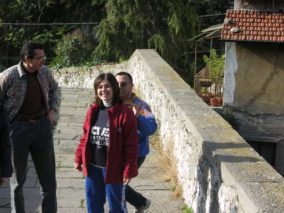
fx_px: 615
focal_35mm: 75
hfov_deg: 26.0
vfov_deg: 19.6
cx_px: 142
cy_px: 106
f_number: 4.5
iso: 50
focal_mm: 19.3
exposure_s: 1/160
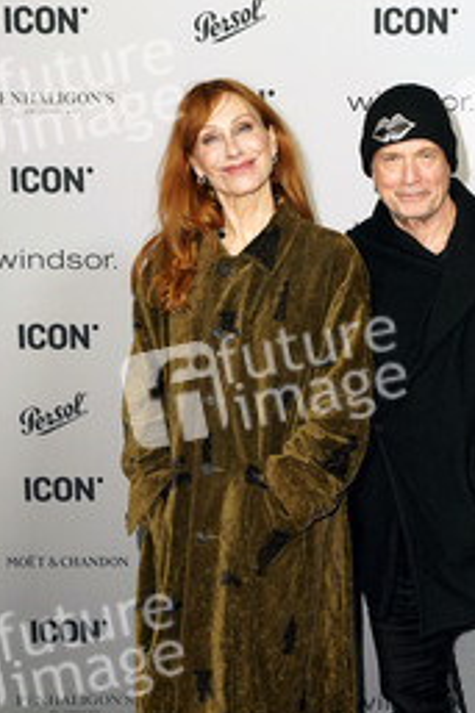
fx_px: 1328
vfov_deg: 29.7
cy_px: 522
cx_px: 344
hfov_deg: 20.2
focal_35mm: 67
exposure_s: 1/160
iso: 1600
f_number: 5.6
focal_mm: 43
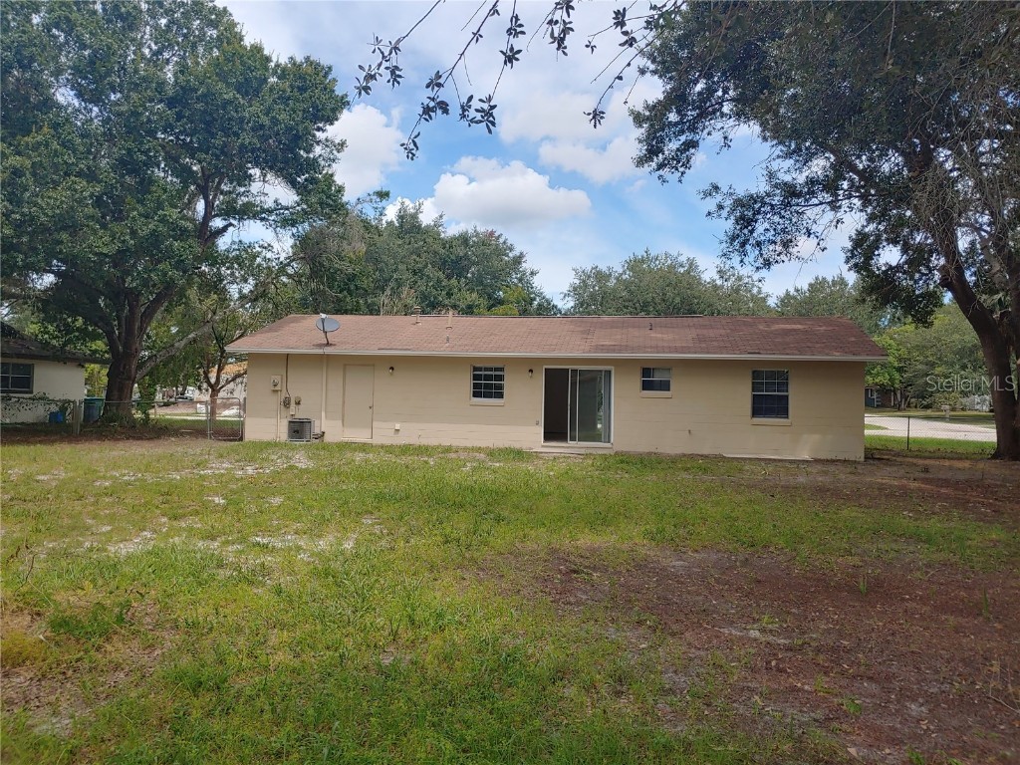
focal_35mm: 25
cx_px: 510
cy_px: 382
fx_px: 737
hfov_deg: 69.4
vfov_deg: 54.9
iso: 50
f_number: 1.5
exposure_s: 1/1852
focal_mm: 4.23
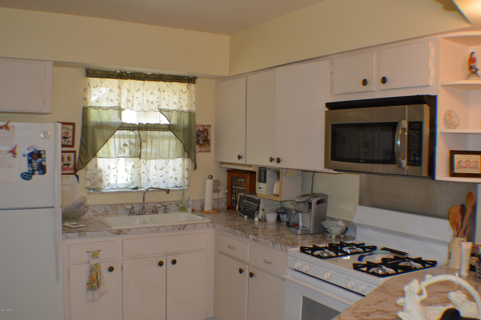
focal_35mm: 42
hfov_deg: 46.4
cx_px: 240
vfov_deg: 31.8
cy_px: 160
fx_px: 561
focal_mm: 28
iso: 500
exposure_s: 1/60
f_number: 4.5
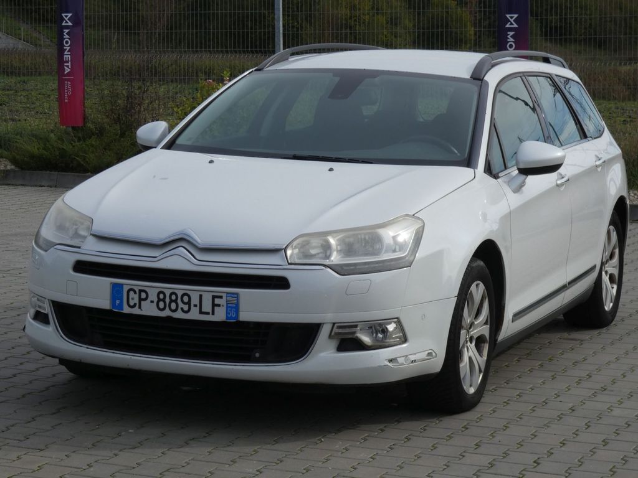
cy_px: 239
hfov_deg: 19.6
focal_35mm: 100
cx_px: 319
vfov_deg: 14.8
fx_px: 1843
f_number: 6.3
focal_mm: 17.9
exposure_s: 1/400
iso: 80
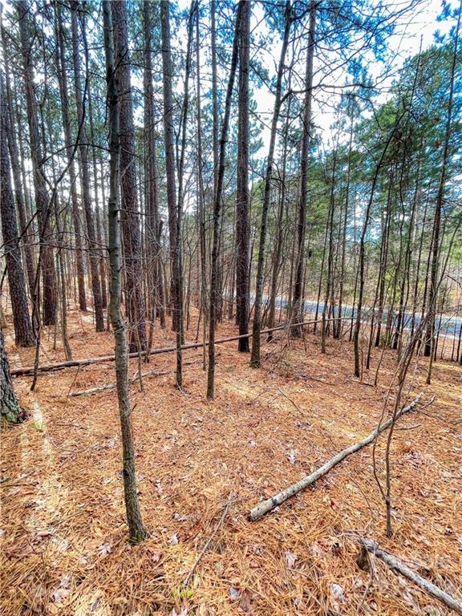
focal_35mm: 13
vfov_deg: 106.2
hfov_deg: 89.9
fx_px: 231
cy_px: 308
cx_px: 231
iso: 80
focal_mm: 1.5
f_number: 2.4
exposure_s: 1/121
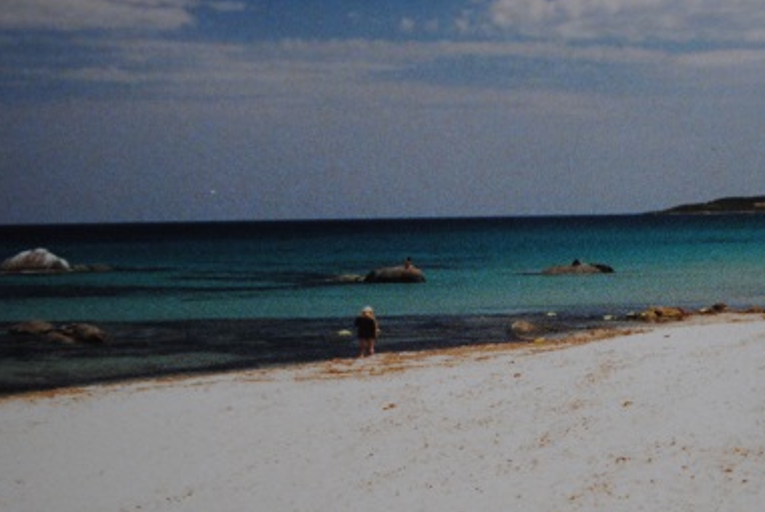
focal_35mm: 141
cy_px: 435
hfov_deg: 14.5
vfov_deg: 9.7
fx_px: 2997
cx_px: 608
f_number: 5.6
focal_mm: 55
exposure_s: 1/125
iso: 100
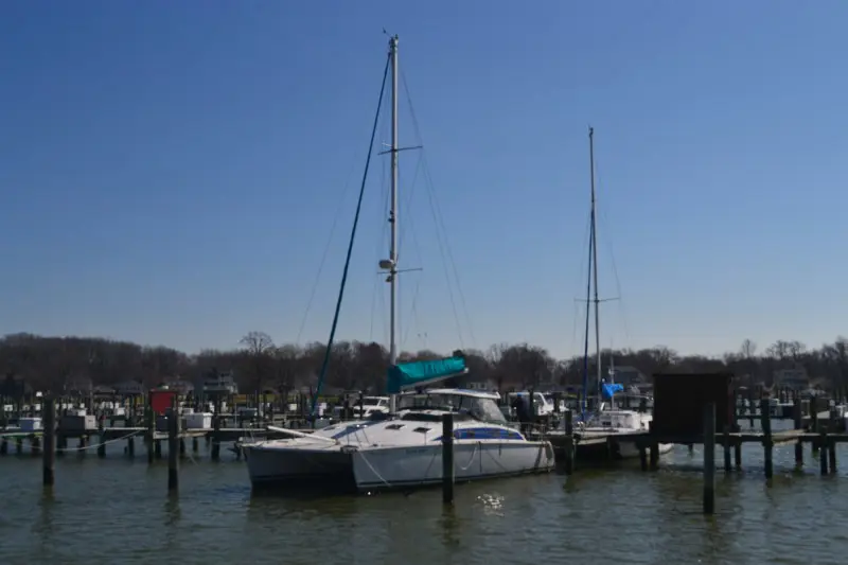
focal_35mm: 42
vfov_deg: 31.9
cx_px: 424
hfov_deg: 46.4
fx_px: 989
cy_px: 282
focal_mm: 28
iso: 180
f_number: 11
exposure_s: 1/500
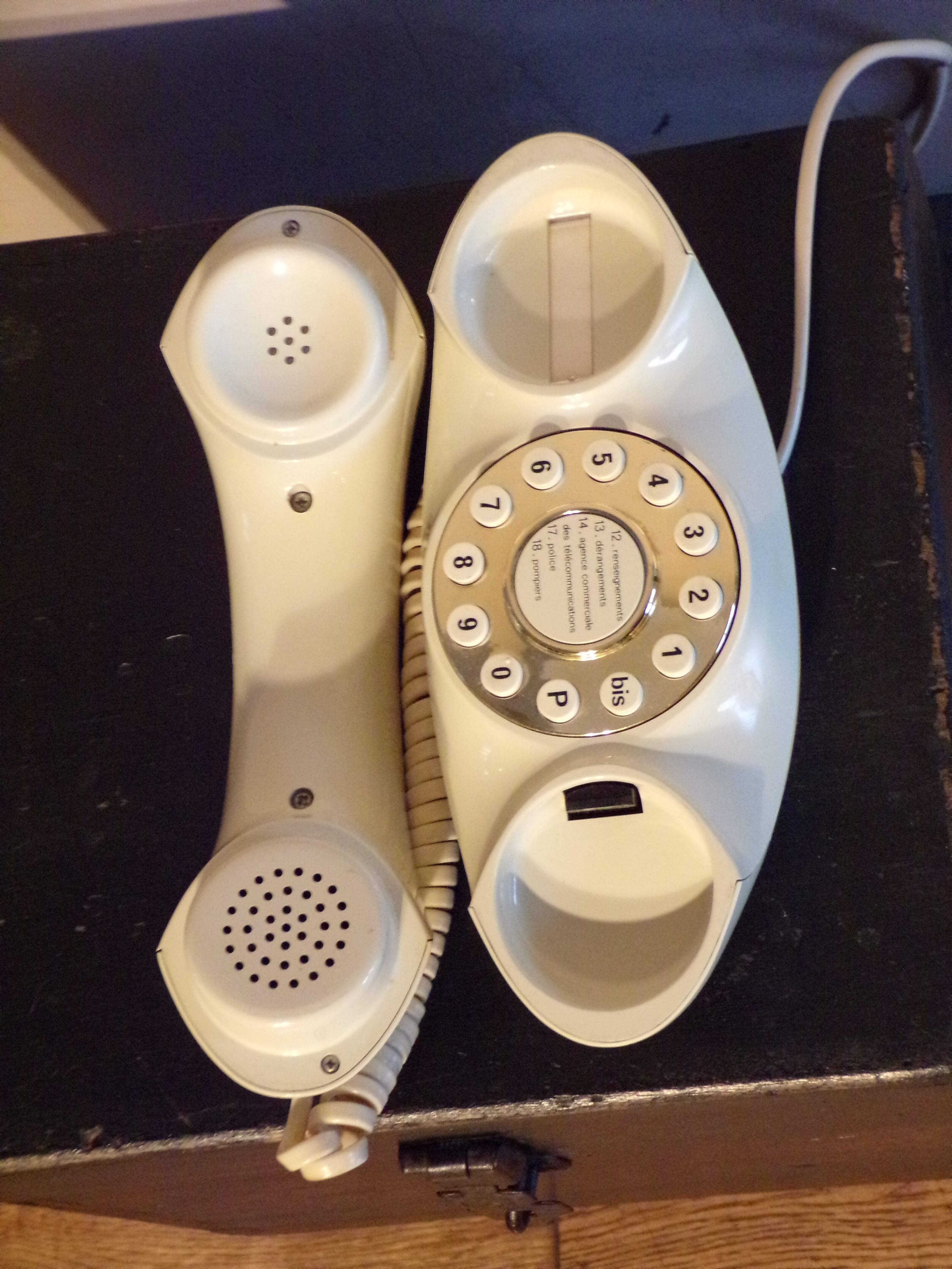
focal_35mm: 86
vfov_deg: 22.8
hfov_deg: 17.2
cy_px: 634
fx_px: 3154
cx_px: 476
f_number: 4
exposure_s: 1/17
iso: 800
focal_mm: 15.4
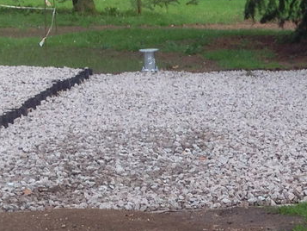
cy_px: 180
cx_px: 361
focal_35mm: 148
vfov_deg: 10.0
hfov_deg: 13.0
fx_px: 1313
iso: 50
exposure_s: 1/198
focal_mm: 4.12
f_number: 2.4
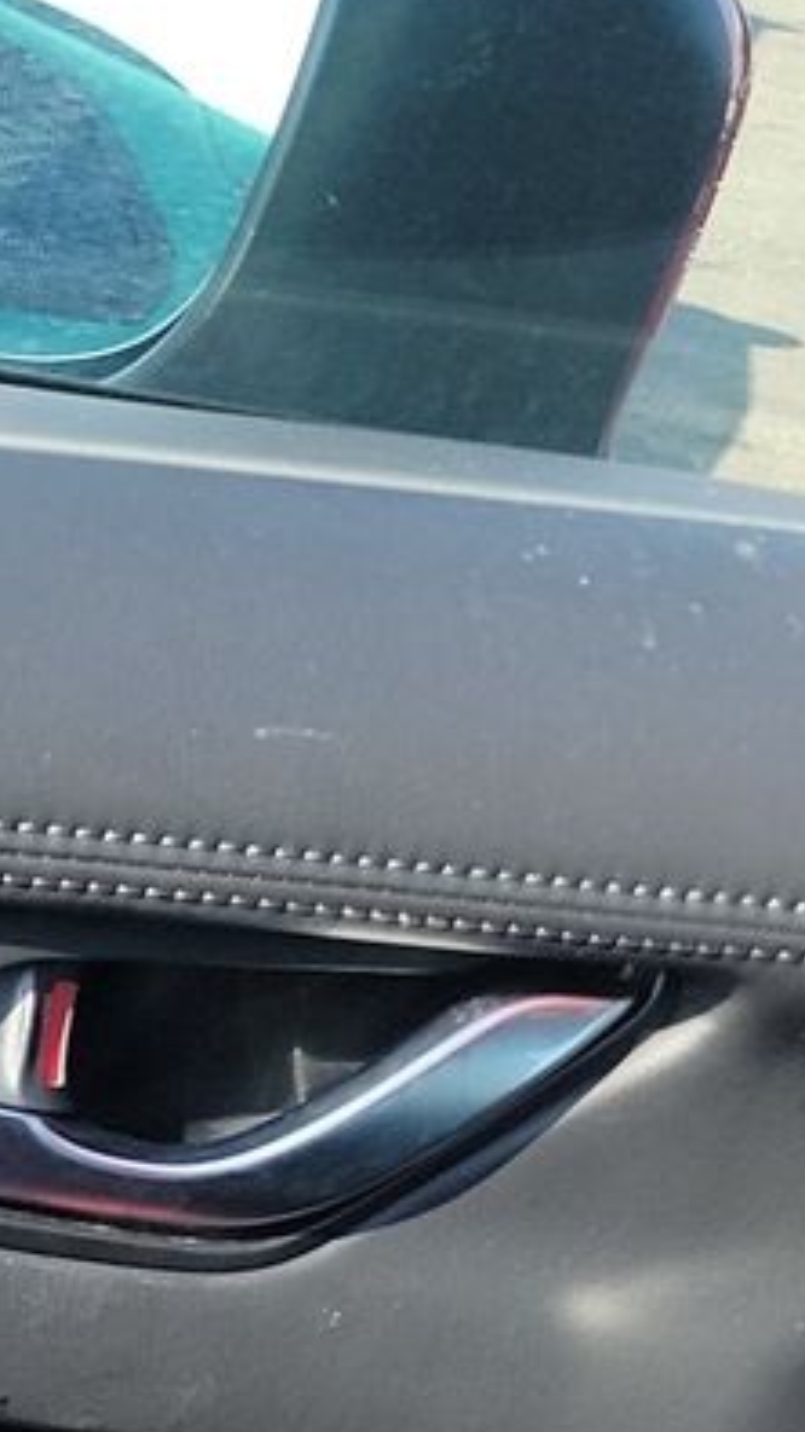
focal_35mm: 106
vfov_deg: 18.8
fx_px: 4025
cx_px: -1110
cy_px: 1831
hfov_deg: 10.0
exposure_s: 1/142
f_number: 1.8
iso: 50
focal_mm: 6.7
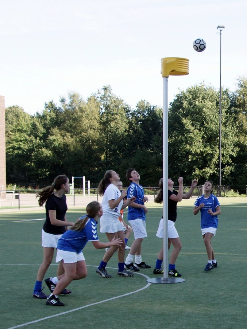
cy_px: 158
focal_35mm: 36
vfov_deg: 51.3
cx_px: 124
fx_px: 343
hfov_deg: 39.6
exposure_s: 1/640
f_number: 4.5
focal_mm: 22
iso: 400
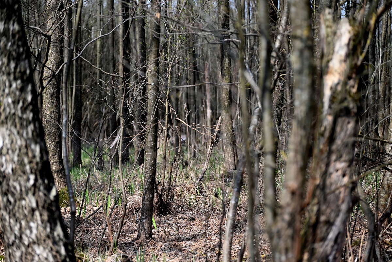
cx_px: 196
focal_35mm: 165
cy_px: 131
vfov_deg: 8.3
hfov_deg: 12.4
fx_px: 1797
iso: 400
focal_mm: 165
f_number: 5
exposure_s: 1/1000
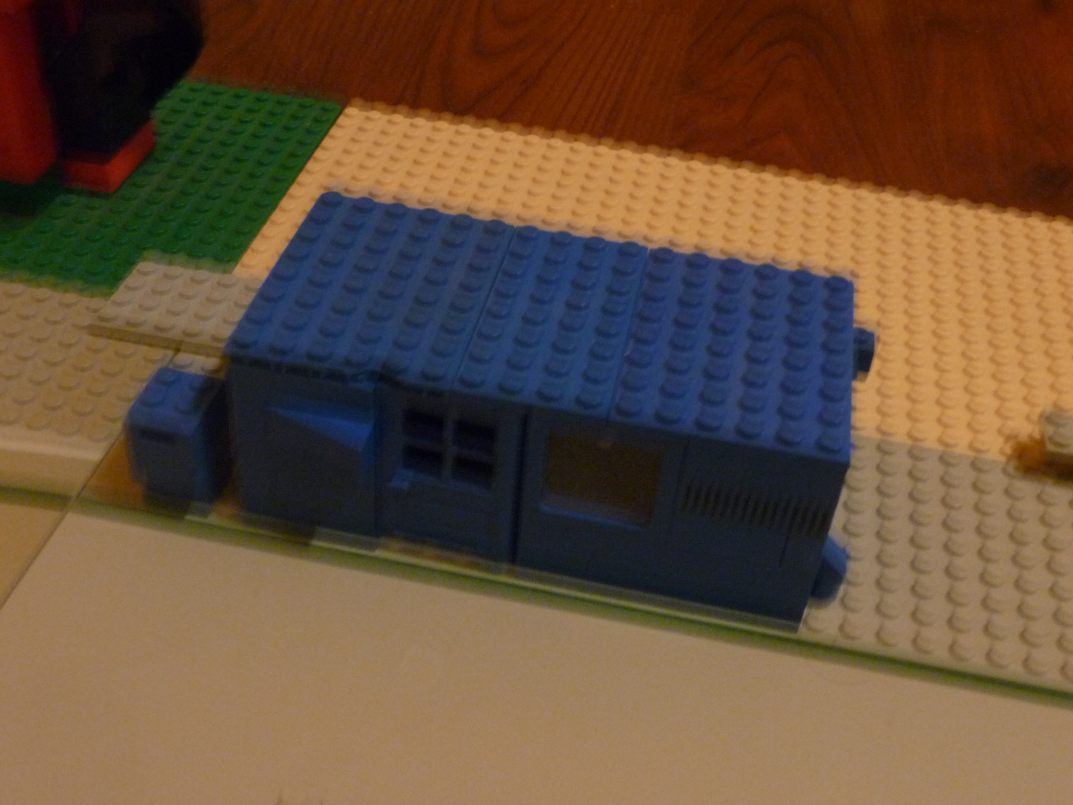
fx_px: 1240
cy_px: 402
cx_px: 536
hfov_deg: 46.8
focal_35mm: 40
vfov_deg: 36.0
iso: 400
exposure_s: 1/8
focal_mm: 6.7
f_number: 3.9
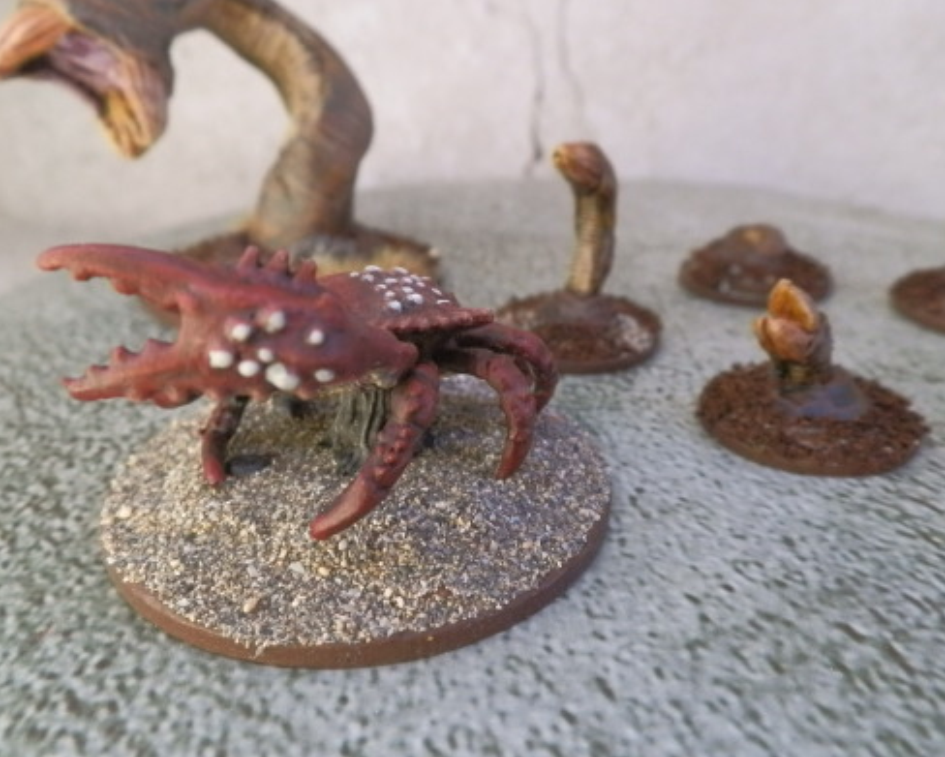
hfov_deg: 58.7
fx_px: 840
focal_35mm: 30
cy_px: 372
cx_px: 449
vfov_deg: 48.5
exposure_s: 1/100
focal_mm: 5
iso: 400
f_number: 3.1
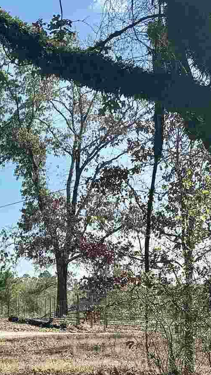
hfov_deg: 12.8
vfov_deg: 23.0
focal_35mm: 91
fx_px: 905
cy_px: 311
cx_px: -76
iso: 80
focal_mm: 6.76
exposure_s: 1/2604
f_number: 1.78
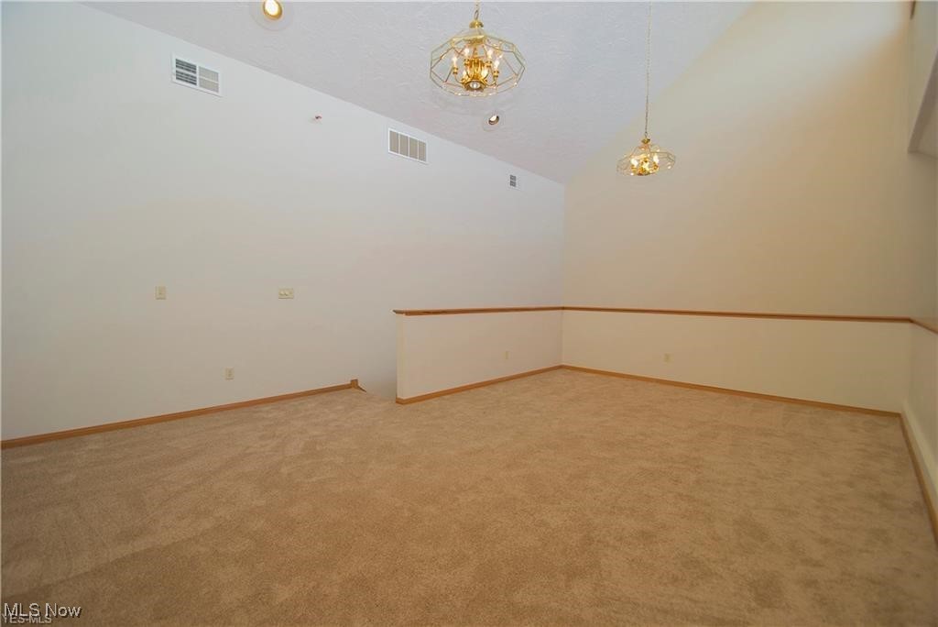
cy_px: 314
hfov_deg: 100.4
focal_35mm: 15
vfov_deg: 77.4
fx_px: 391
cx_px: 469
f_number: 4
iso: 200
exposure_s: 1/60
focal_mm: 10
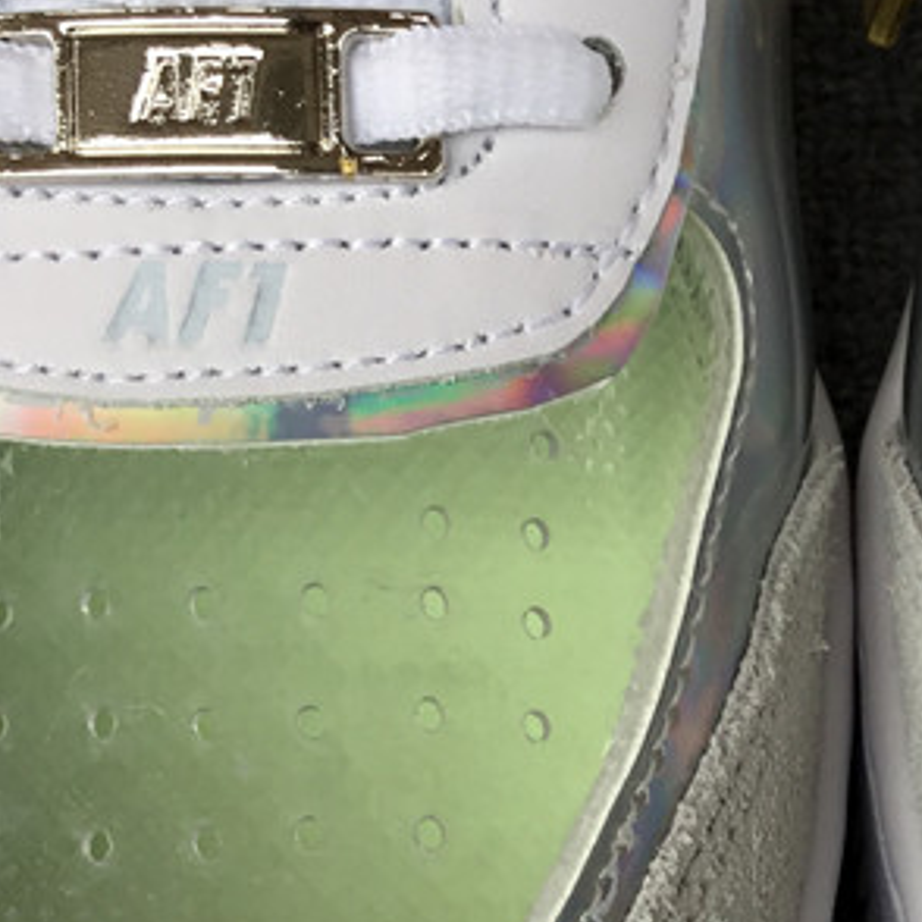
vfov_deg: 20.4
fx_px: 2531
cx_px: 781
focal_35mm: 84
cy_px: 720
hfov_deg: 20.3
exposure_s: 1/105
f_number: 2.4
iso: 25
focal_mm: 3.3
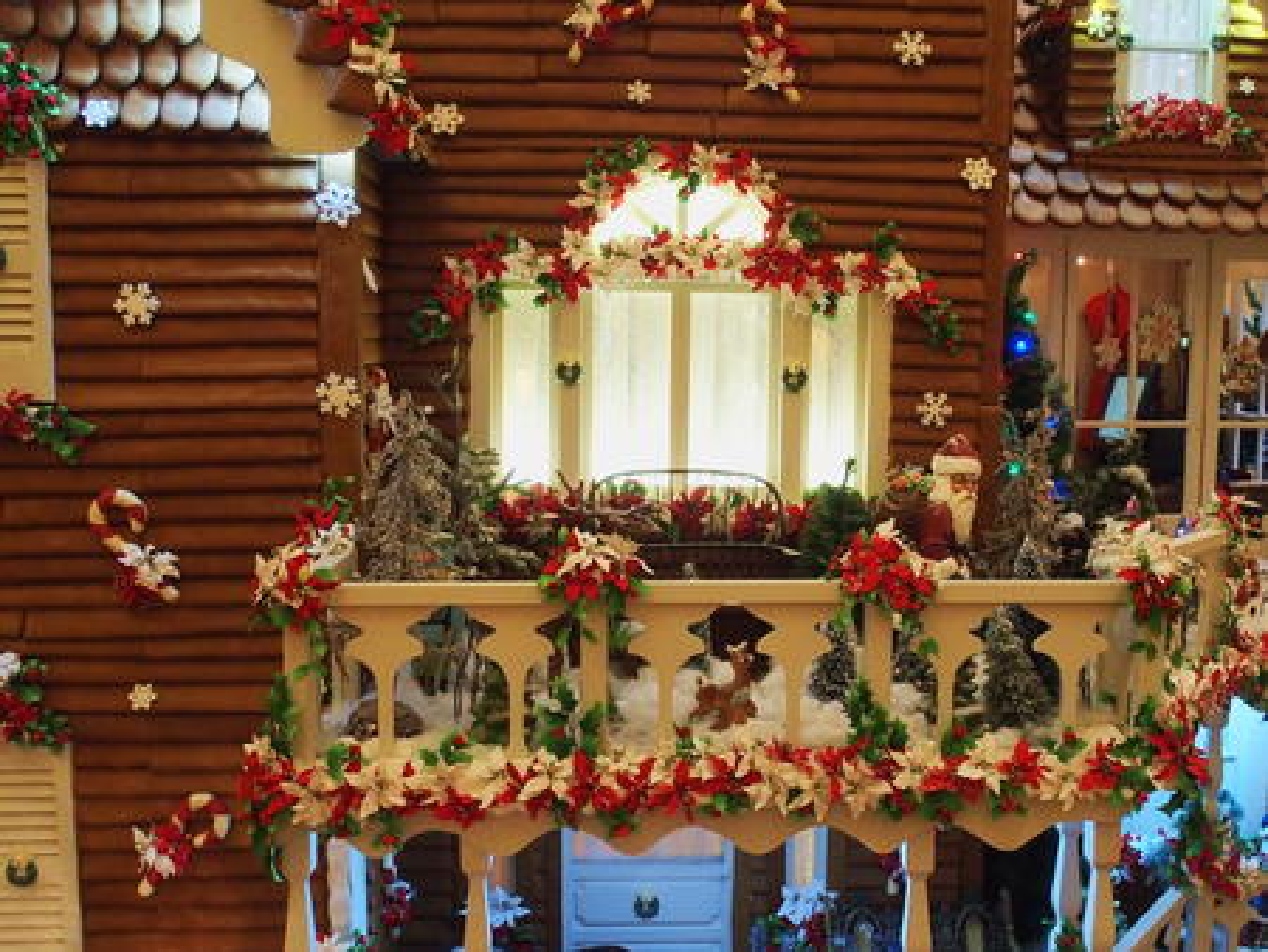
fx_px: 1283
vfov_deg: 40.7
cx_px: 634
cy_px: 476
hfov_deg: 52.6
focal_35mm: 35
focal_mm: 7.4
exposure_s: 1/25
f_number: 2.8
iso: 800
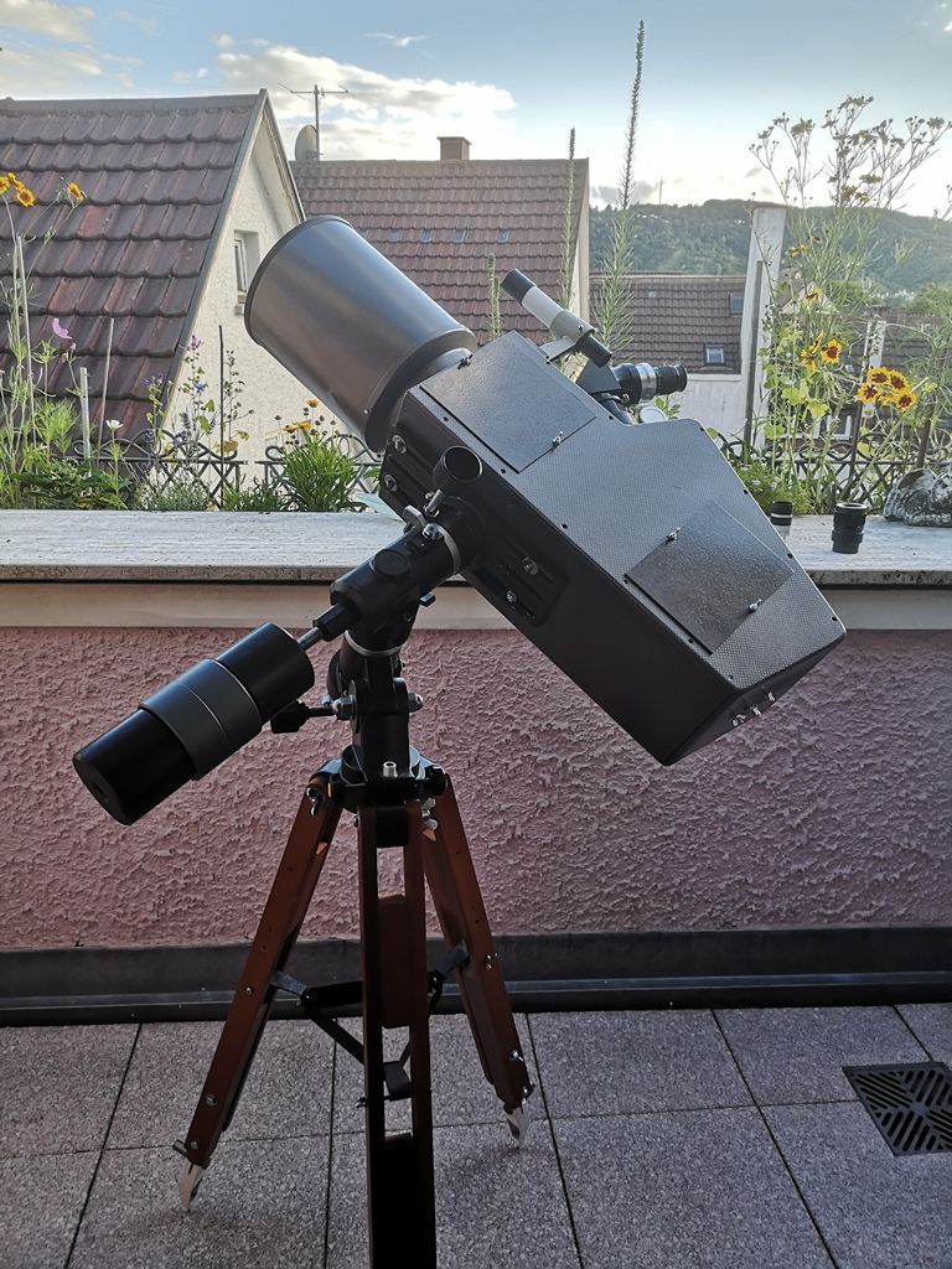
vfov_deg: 65.3
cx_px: 476
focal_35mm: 27
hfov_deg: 51.4
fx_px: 990
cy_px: 634
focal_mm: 3.95
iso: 50
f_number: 1.8
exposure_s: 1/191
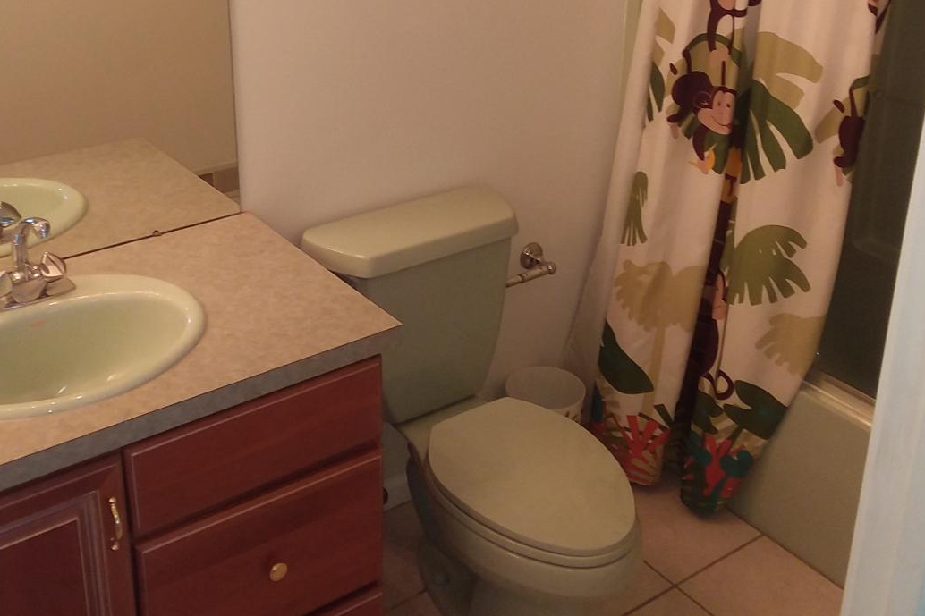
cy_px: 140
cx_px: 419
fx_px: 1079
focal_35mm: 42
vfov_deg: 31.2
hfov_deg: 46.3
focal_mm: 2.47
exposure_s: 1/30
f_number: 1.9
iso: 50
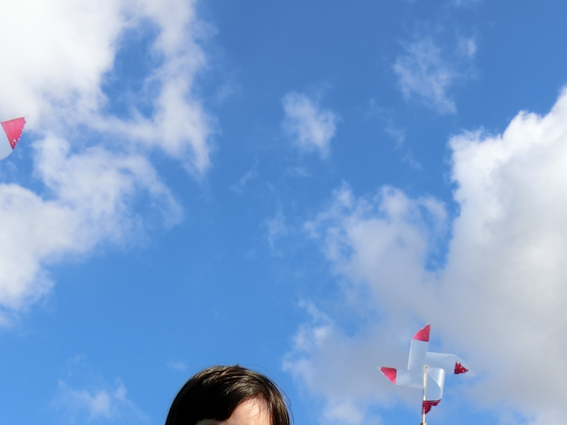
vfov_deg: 19.7
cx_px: 298
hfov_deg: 28.6
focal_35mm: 68
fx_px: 1114
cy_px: 566
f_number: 2.8
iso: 80
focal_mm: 5.4
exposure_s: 1/1250
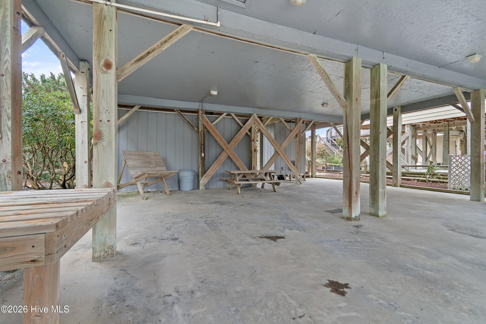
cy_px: 162
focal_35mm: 15
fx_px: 202
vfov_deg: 77.3
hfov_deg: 100.4
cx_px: 243
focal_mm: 10
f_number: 4.5
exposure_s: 1/4
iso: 100
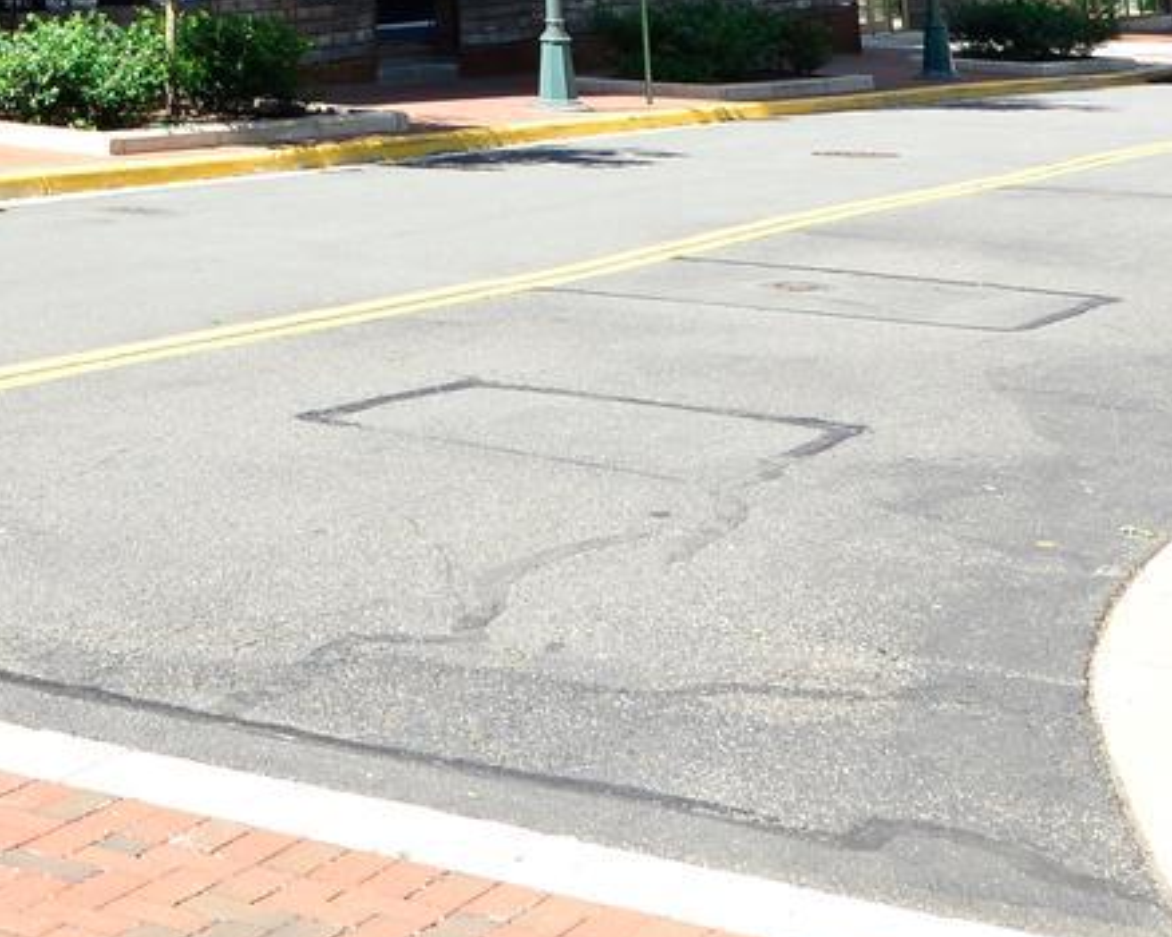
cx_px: -88
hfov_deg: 22.9
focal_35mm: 79
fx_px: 2739
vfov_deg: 16.1
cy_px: -799
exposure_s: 1/320
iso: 400
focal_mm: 18
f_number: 6.3
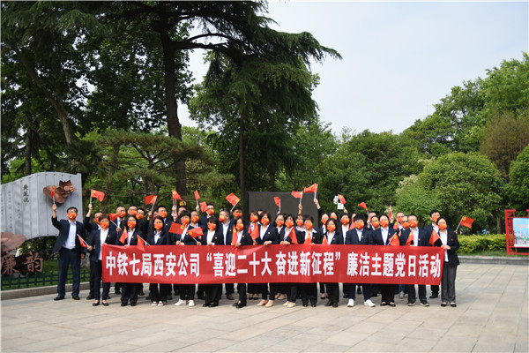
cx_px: 264
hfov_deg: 58.7
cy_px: 176
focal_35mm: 32
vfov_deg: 41.1
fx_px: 470
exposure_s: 1/6400
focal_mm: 32
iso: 500
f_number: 2.8
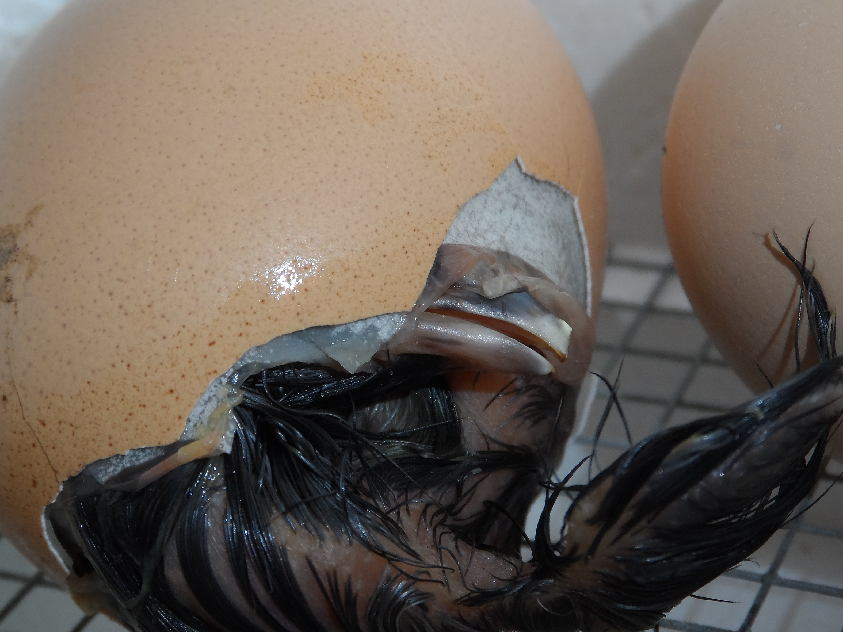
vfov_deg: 17.4
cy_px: 365
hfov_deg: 23.0
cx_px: 414
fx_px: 2070
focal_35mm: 85
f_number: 4.2
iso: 100
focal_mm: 10.2
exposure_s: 1/45
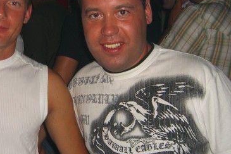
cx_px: 61
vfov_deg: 20.9
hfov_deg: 30.5
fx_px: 417
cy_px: 73
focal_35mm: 65
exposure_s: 1/60
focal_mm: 7.9
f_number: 2.8
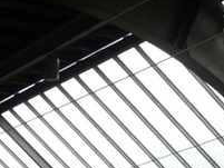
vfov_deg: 7.5
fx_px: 1191
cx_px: -76
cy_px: 404
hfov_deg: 10.5
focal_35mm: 184
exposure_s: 1/160
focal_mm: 6
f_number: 3.2
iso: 160
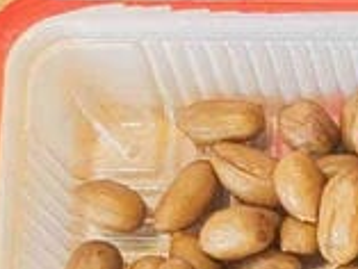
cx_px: 1177
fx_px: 2919
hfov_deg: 6.3
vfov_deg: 5.3
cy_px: 347
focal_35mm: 282
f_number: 2
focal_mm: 8.72
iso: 140
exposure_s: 1/120
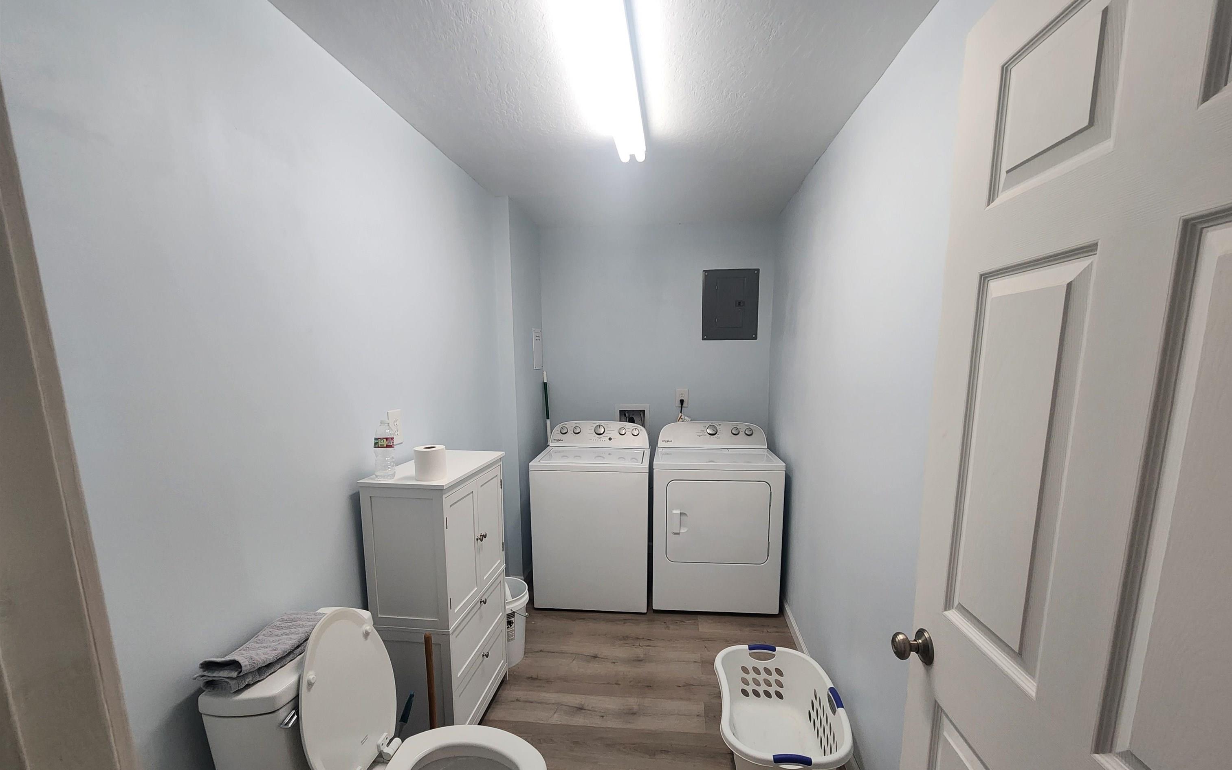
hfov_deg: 105.3
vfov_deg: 78.0
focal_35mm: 14
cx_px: 625
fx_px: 470
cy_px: 449
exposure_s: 1/60
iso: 250
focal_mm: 2.2
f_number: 2.2
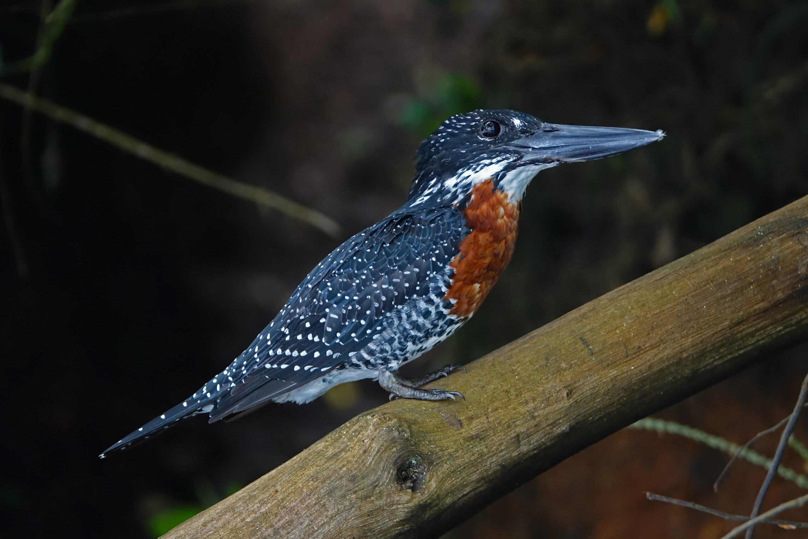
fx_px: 13354
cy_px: 270
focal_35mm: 595
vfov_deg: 2.3
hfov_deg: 3.5
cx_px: 404
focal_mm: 218.32
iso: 640
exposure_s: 1/250
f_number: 4
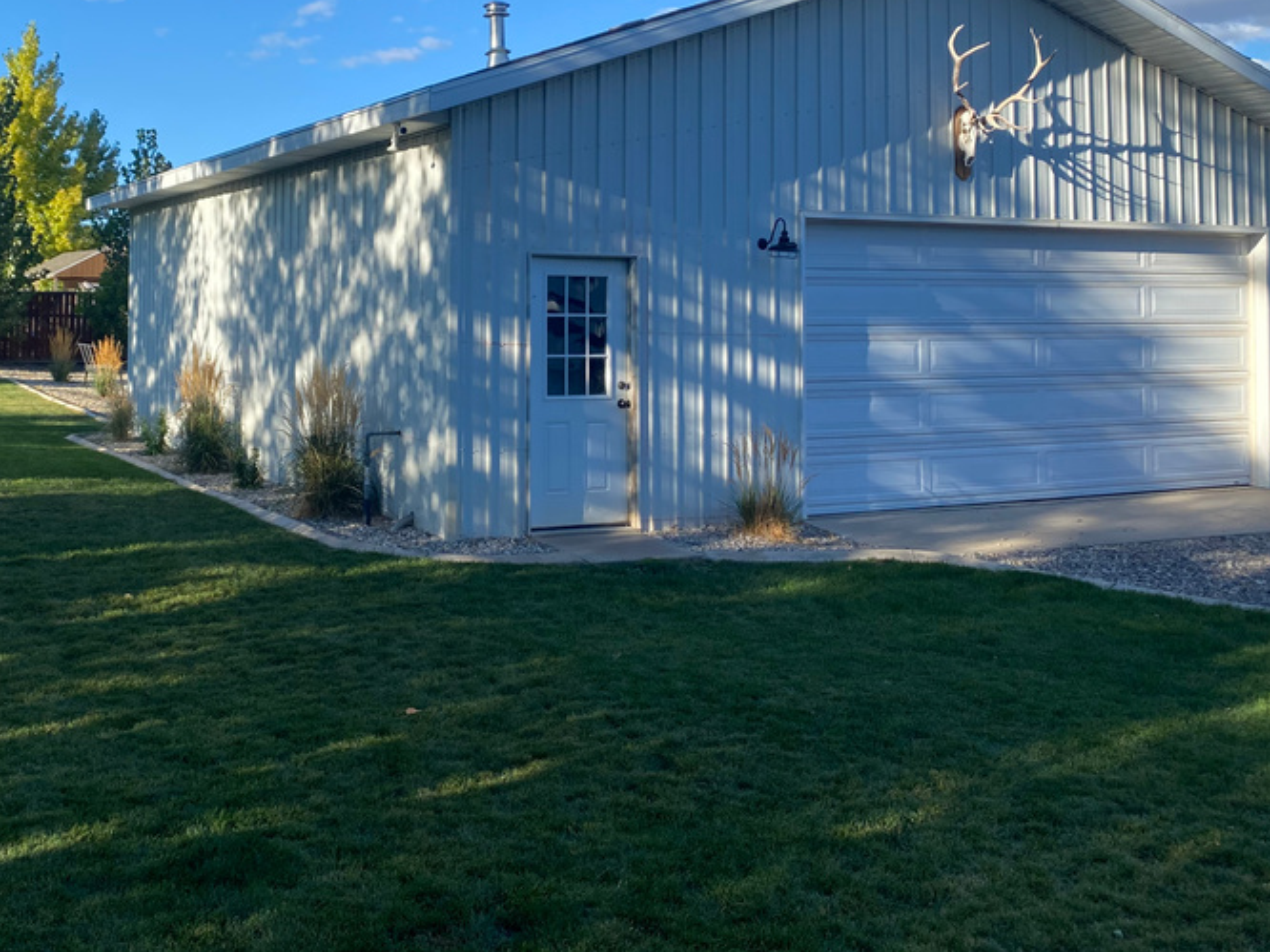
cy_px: 263
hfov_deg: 46.1
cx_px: 427
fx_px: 1467
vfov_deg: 35.3
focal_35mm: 40
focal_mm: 4.25
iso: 32
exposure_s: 1/1245
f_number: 1.8
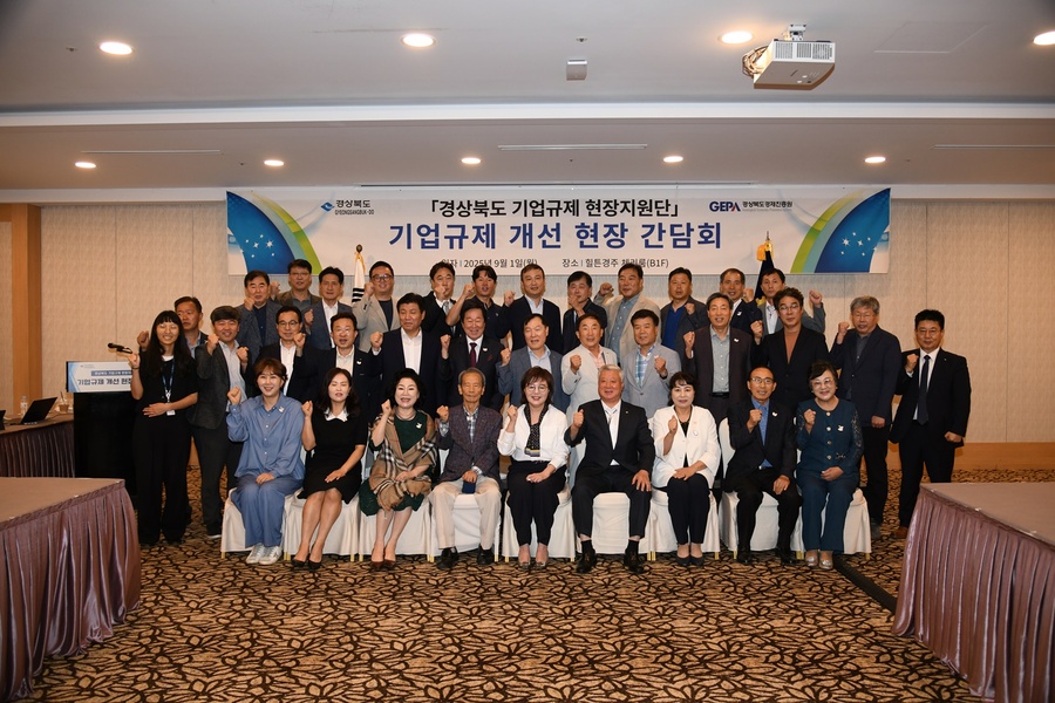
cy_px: 352
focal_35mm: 27
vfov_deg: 47.9
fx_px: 791
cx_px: 528
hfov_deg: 67.4
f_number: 4
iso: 800
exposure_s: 1/160
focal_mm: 27
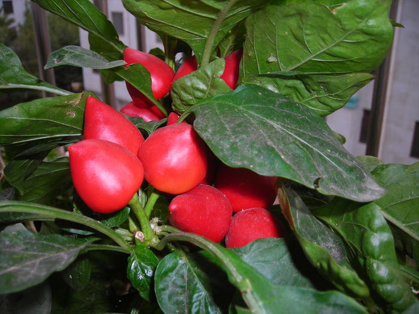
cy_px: 157
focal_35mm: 38
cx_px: 210
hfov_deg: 49.0
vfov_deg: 37.7
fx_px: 460
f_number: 3.2
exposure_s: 1/60.1
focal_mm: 6.3
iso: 50
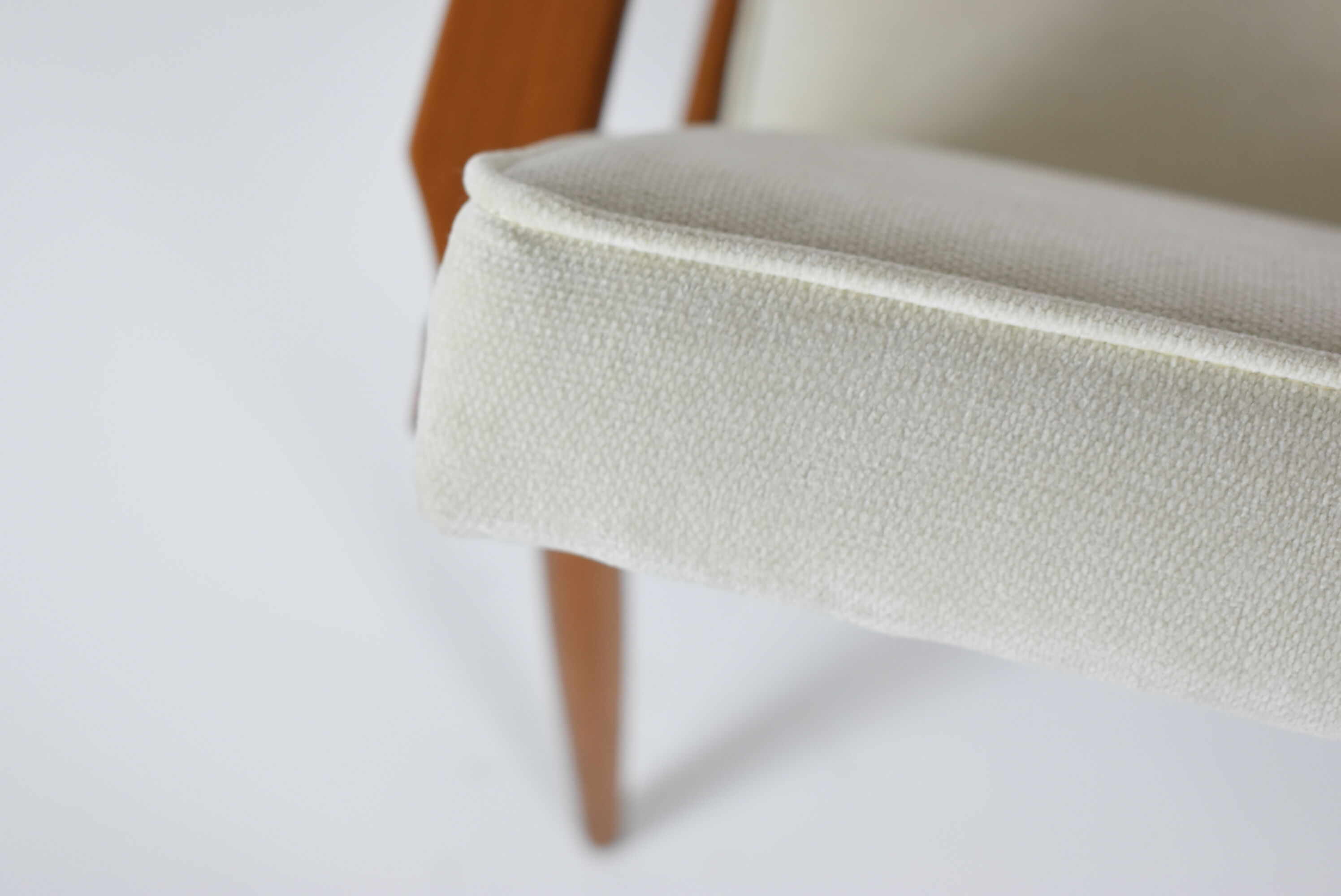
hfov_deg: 29.2
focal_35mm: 69
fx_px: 2572
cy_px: 448
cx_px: 670
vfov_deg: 19.8
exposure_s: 1/125
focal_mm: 46
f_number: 5.6
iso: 800
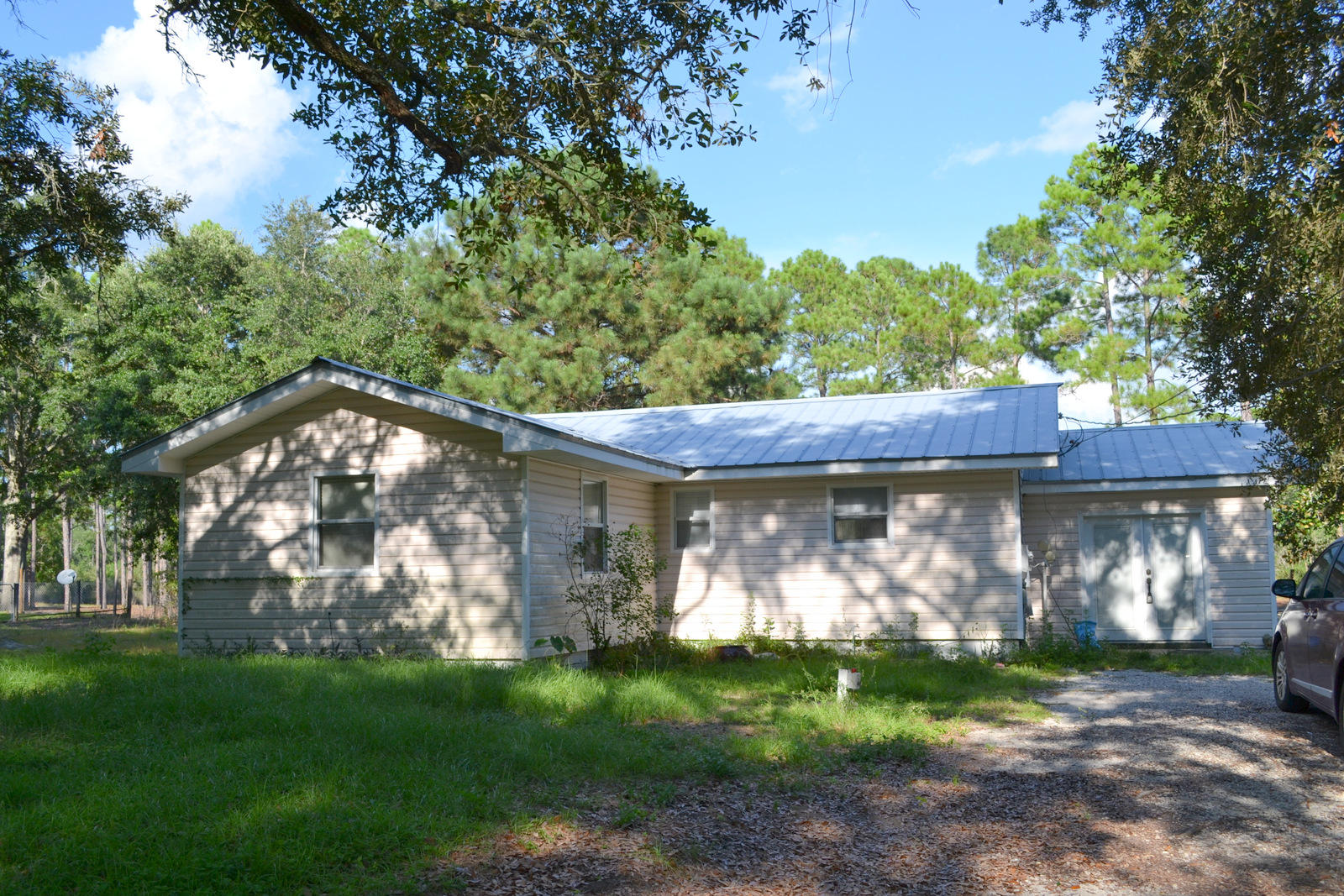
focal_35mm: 33
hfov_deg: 57.2
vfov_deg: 40.0
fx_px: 1232
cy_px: 448
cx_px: 672
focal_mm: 22
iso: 100
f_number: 7.1
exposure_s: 1/200
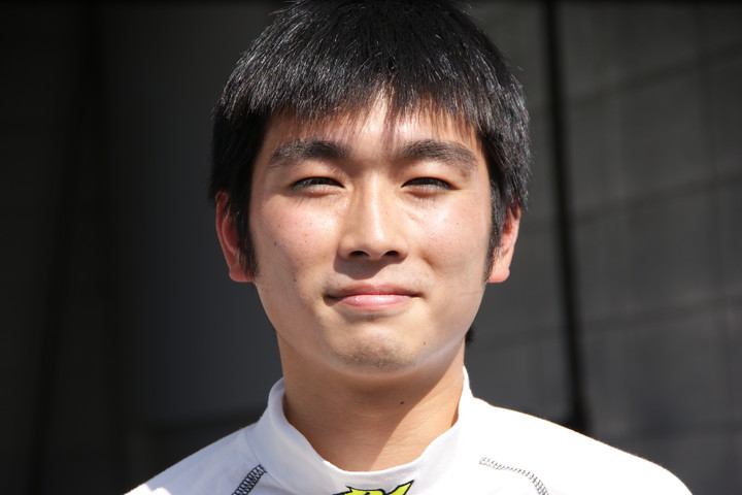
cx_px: 371
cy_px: 248
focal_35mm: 202
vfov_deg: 6.8
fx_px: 4173
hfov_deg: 10.2
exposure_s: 1/250
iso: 100
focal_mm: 135
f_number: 8
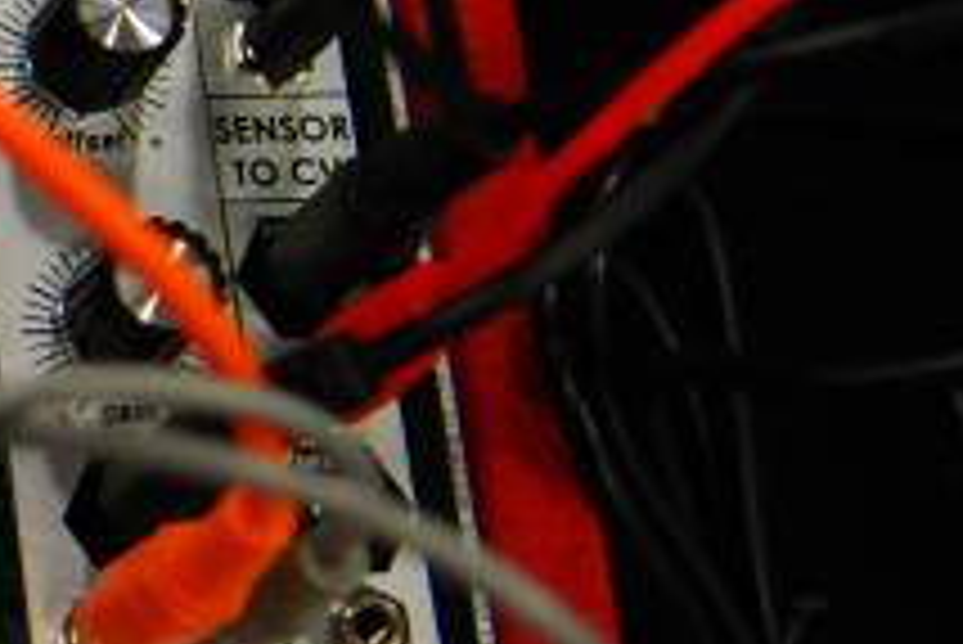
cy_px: 149
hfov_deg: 13.7
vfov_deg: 10.1
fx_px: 3640
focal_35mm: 136
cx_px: -695
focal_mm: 26
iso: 640
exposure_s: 1/125
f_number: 2.8
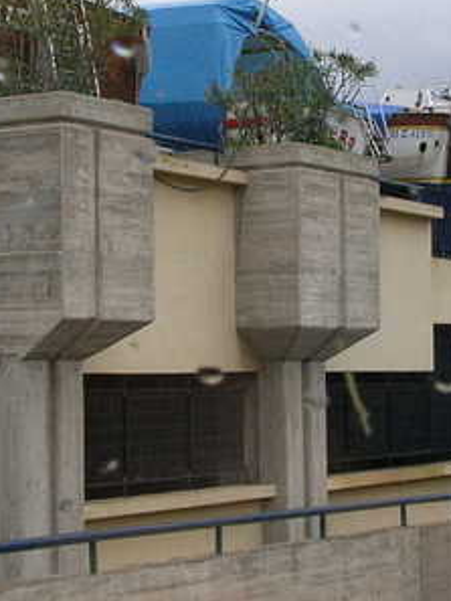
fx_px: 1684
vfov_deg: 20.2
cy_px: 242
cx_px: 301
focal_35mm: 97
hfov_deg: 15.2
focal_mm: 6
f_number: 3.7
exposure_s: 1/140
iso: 50
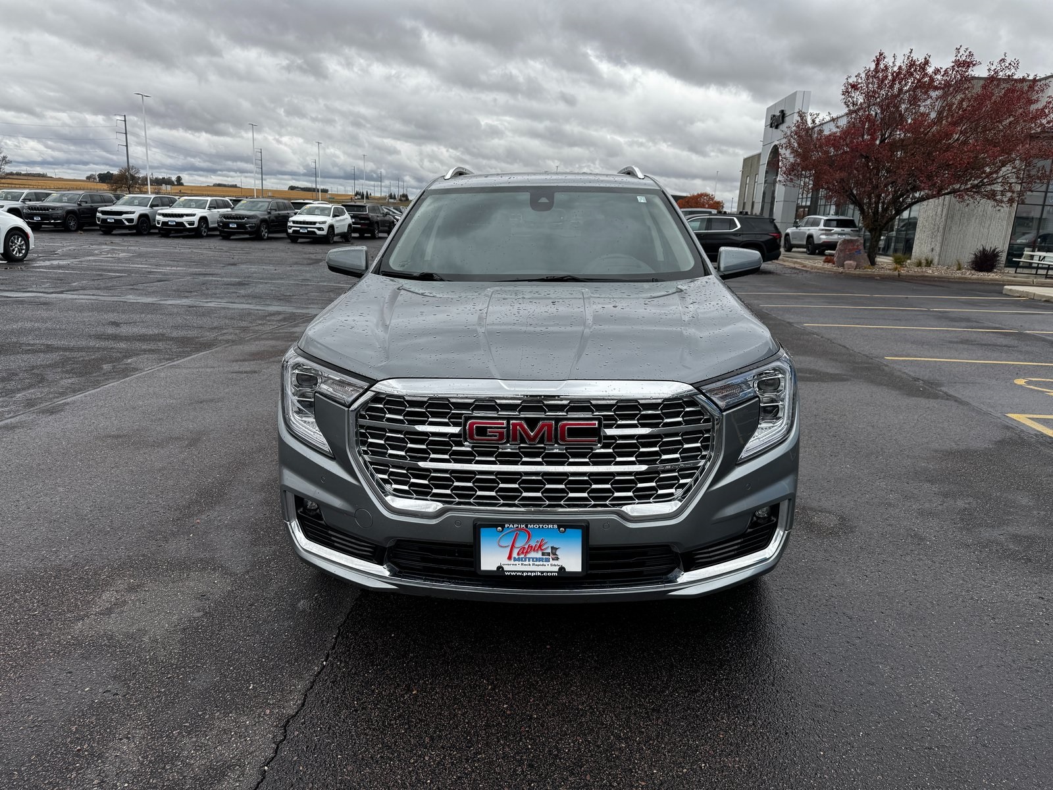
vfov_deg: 56.8
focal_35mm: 24
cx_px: 526
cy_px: 395
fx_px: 730
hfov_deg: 71.6
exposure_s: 1/1488
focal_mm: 6.76
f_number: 1.78
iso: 80
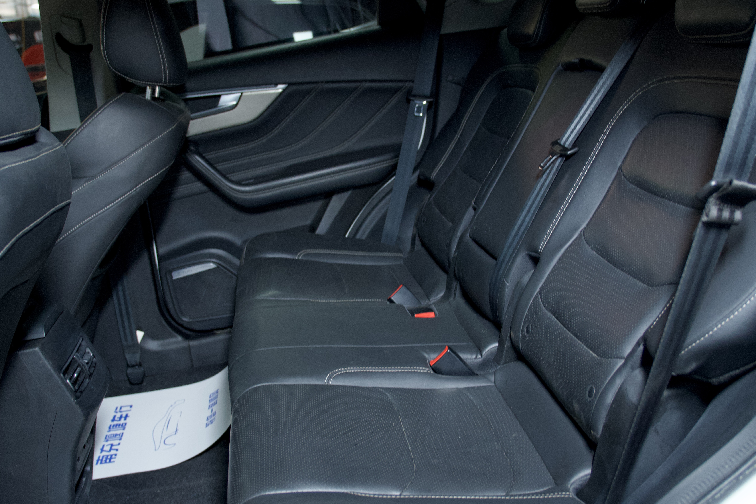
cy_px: 268
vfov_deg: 40.0
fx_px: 693
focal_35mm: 33
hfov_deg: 57.2
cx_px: 379
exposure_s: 1/100
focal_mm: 18
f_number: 2.8
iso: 640
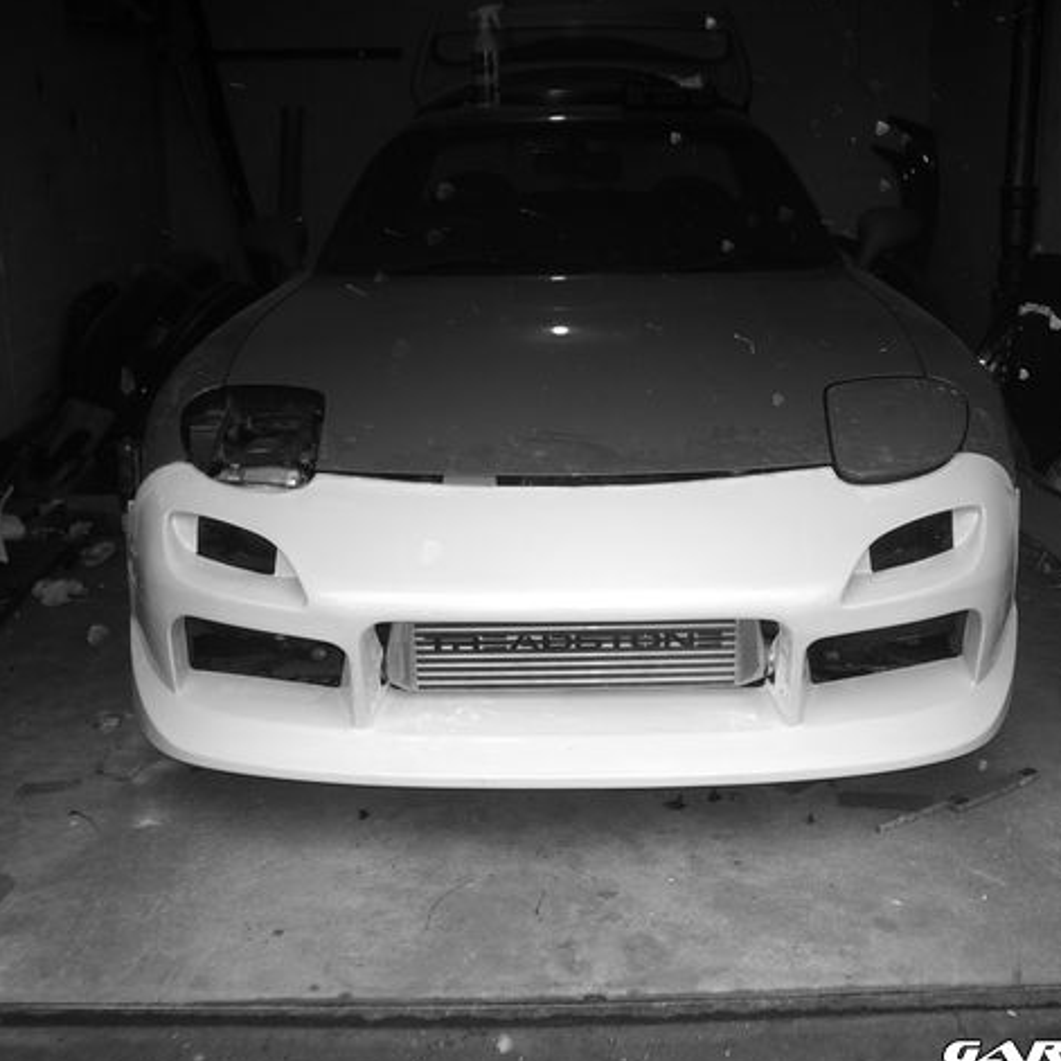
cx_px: 608
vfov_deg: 40.0
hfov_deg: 39.9
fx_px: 1456
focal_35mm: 42
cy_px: 534
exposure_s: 1/100
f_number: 2.6
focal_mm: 5.8
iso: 50
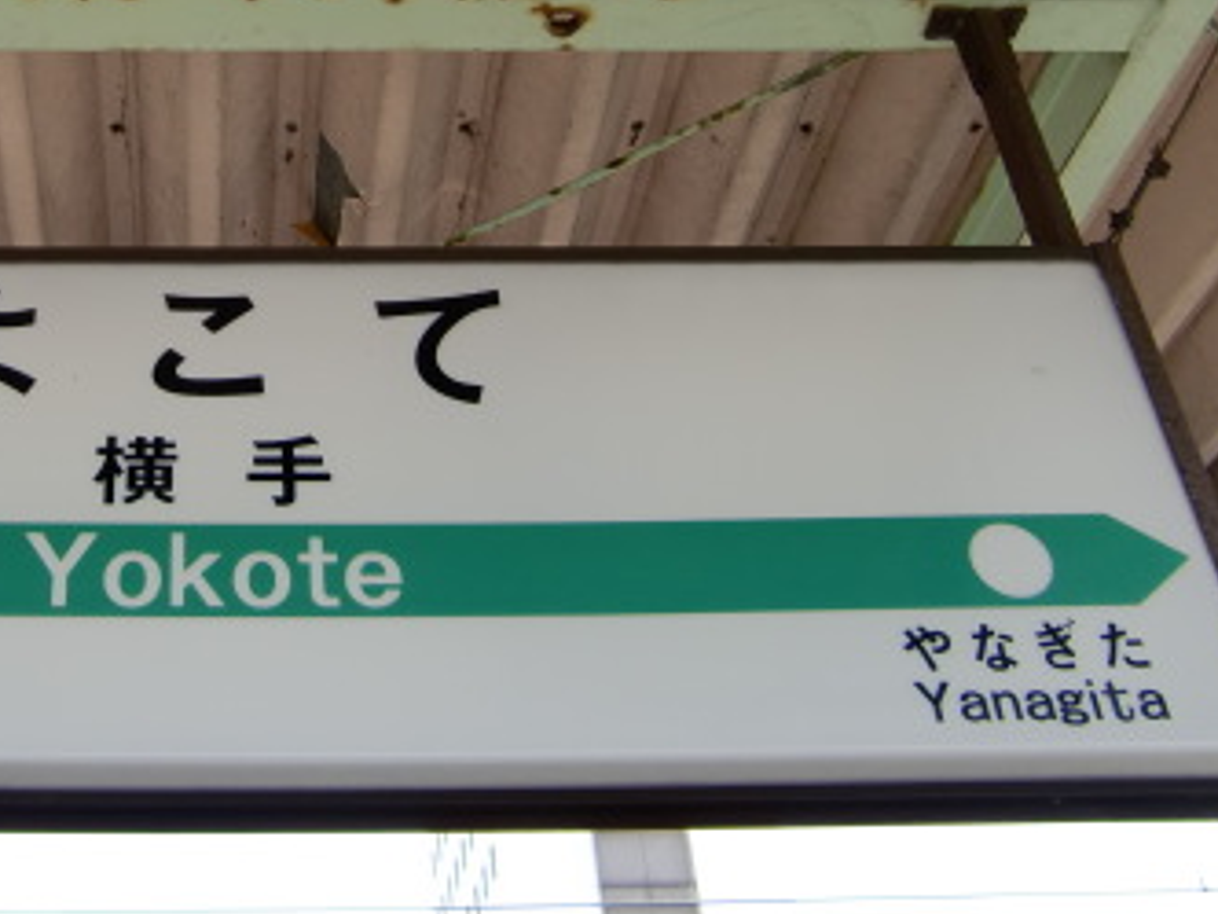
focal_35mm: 54
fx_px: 1900
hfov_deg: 34.2
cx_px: 209
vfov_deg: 26.5
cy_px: 187
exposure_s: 1/400
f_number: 2.6
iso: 64
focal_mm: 4.9
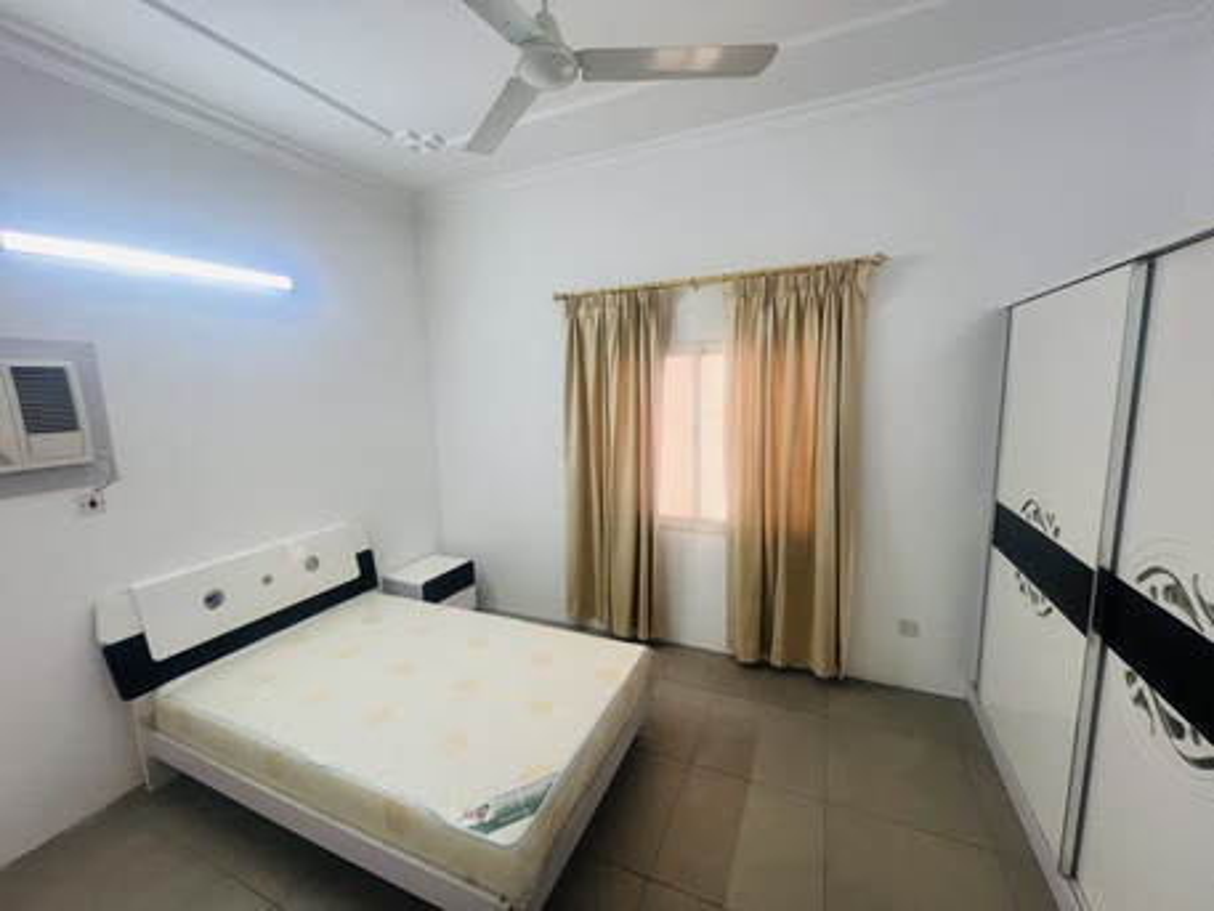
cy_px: 456
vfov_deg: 89.9
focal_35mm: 13
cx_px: 607
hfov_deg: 106.2
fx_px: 456
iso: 200
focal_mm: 1.57
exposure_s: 1/100
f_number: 1.8
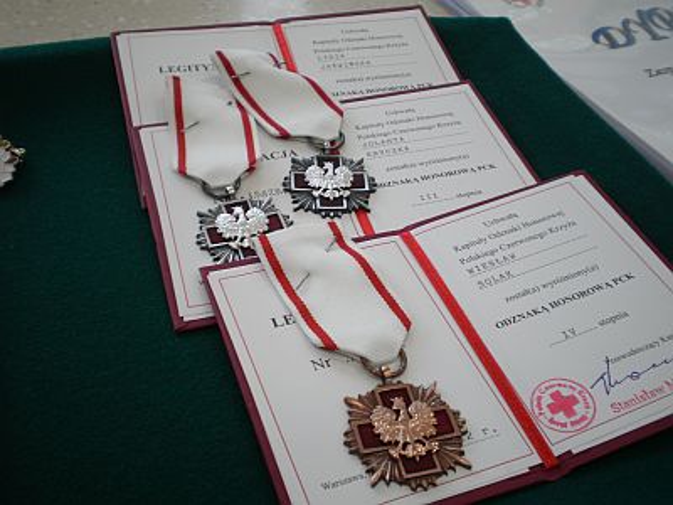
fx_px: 817
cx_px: 336
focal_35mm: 42
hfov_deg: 44.8
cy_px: 252
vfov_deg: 34.3
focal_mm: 7.4
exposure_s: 1/50
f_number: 3.5
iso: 100
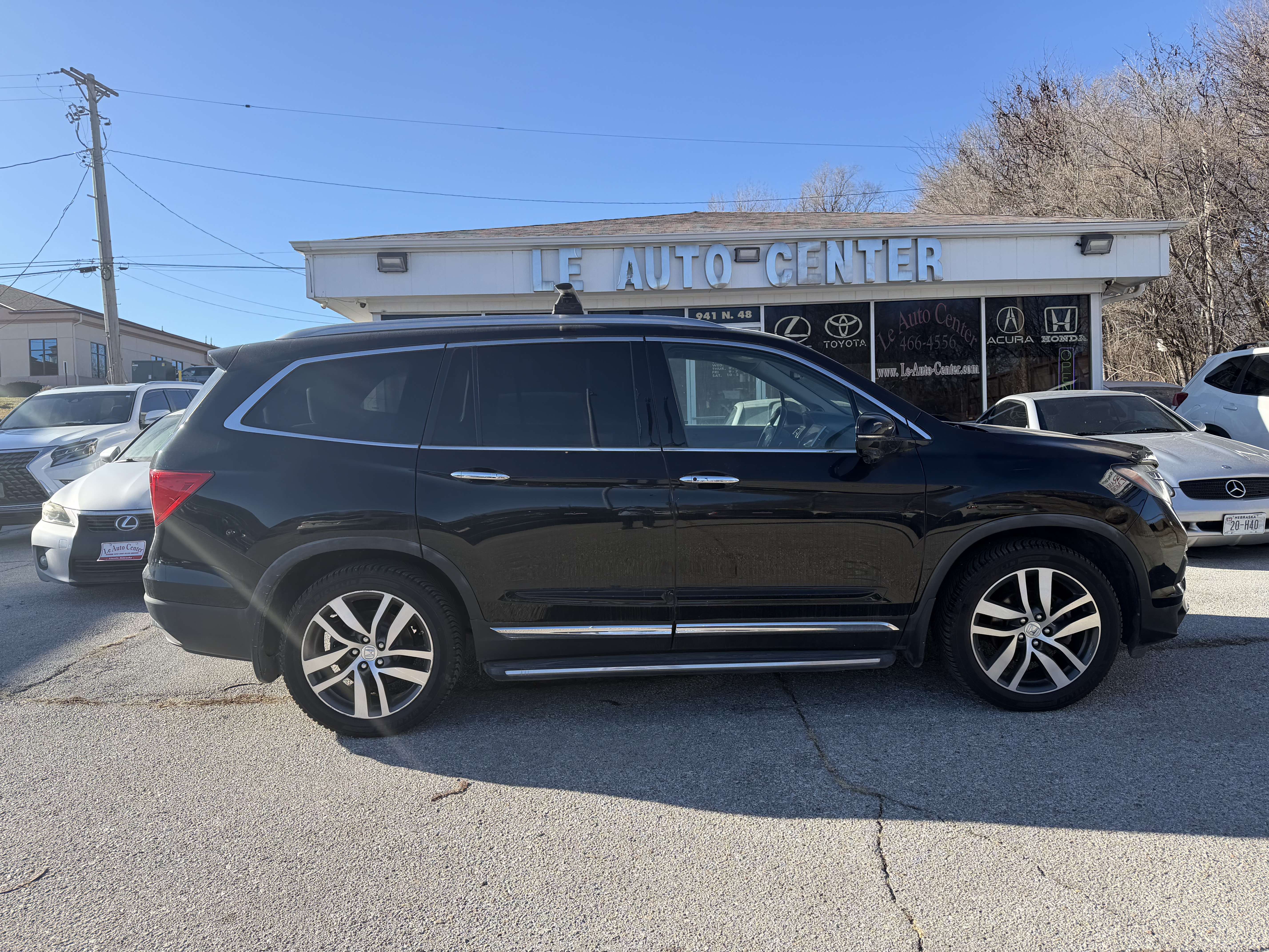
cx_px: 634
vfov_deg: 56.8
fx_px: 880
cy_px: 476
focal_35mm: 24
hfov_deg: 71.6
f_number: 1.78
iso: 80
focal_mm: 6.76
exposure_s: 1/2000
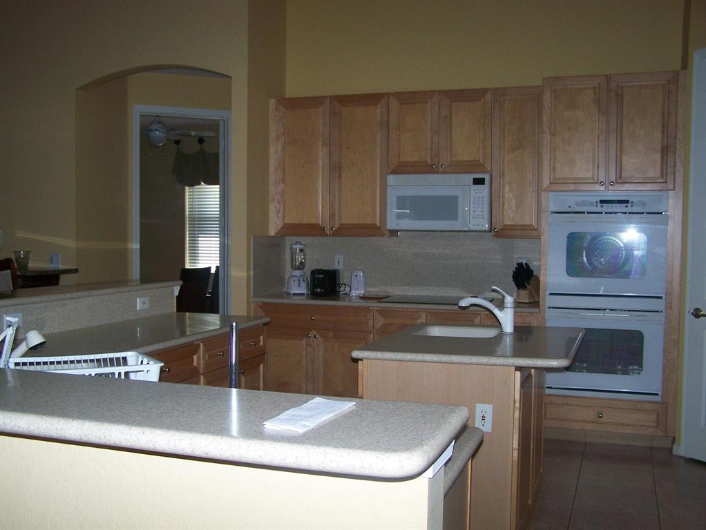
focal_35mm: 38
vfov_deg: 37.8
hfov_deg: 48.9
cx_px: 353
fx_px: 776
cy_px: 265
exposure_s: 1/60
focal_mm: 6.3
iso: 160
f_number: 2.8
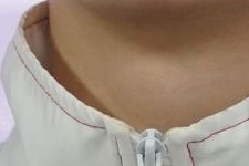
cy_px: 9
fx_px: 33218
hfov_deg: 0.4
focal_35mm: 4803
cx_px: 89
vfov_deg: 0.3
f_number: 2.8
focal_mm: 400
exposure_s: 1/500
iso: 2500
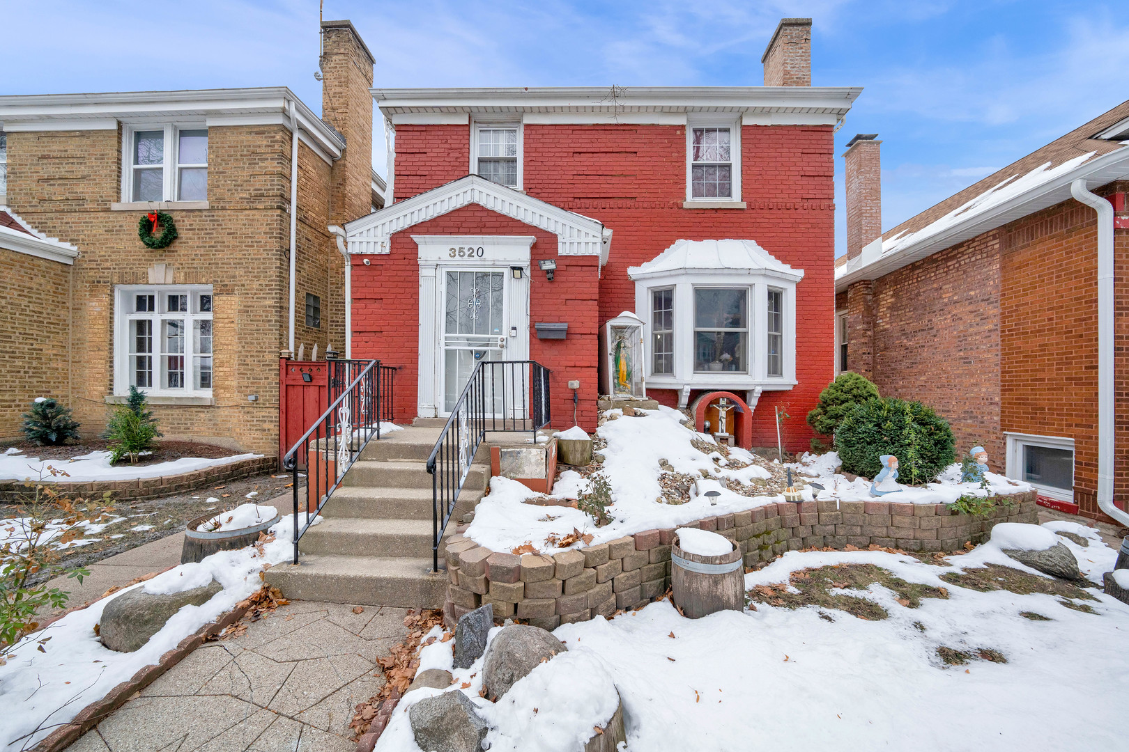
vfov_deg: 90.0
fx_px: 376
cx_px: 564
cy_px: 376
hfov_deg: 112.6
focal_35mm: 12
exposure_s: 1/160
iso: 1000
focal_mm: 12
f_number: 9
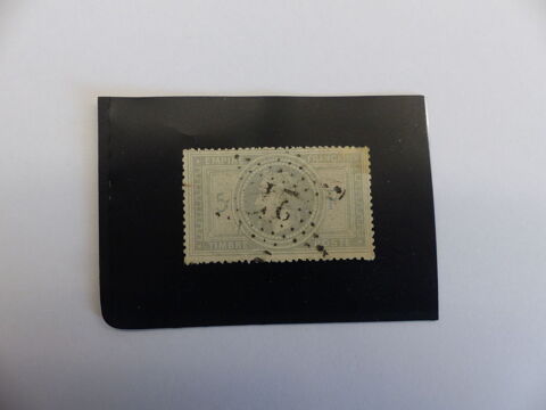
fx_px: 394
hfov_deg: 69.4
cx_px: 273
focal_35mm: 25
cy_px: 205
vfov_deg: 54.9
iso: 200
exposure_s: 1/60
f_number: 2.8
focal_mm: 4.5
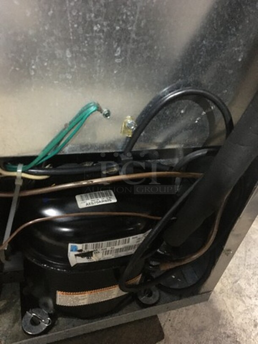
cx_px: 129
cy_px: 172
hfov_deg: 48.2
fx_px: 288
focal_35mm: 29
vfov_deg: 61.7
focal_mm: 4.15
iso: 640
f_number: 2.2
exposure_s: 1/15
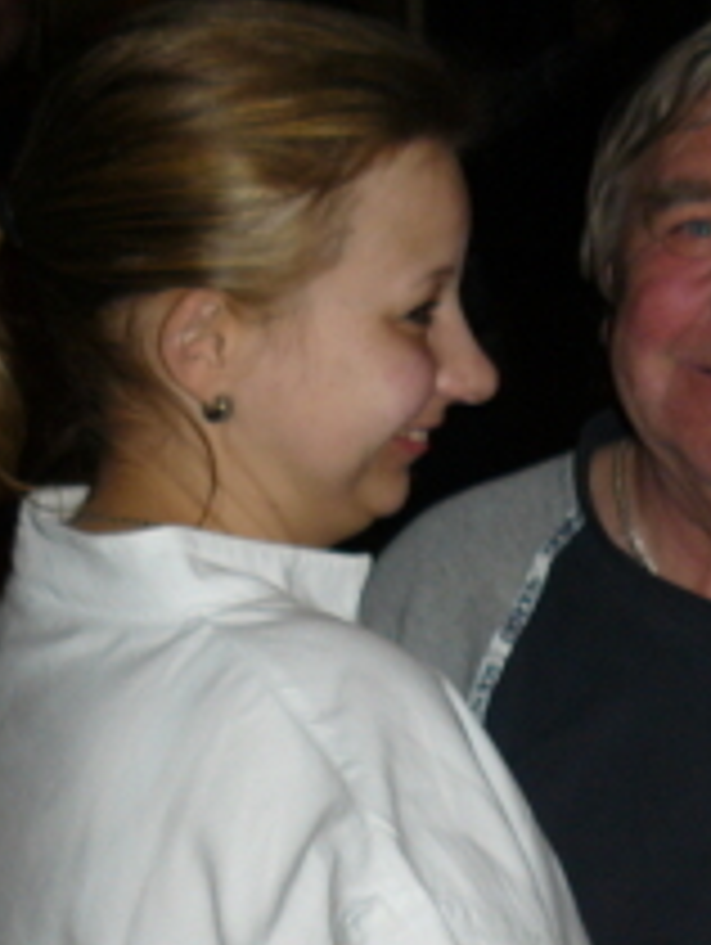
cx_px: 488
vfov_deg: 19.7
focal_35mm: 97
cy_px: 920
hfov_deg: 15.2
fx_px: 2651
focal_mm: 6
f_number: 2.8
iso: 100
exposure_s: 1/30
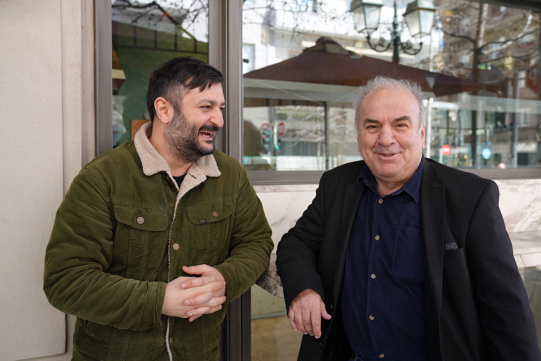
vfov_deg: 42.4
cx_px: 270
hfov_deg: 60.3
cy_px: 180
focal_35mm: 31
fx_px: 466
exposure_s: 1/160
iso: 250
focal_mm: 31
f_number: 4
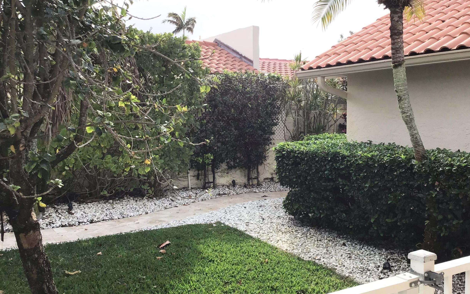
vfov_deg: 32.7
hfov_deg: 50.3
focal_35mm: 39
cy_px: 161
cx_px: 256
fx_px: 500
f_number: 2.4
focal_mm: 3.3
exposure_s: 1/586
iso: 25
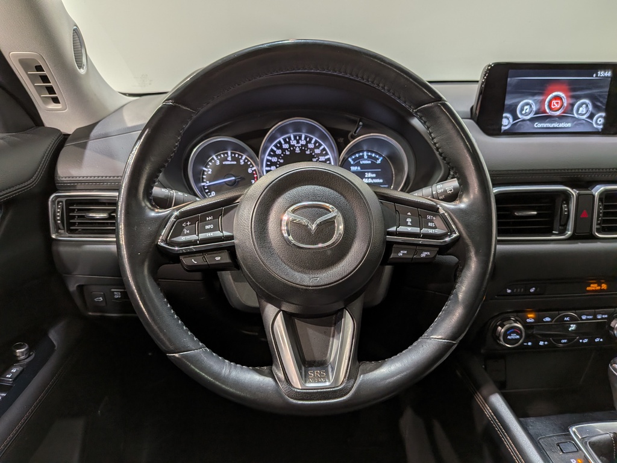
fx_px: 428
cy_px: 232
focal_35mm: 24
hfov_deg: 71.6
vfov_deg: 56.8
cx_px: 308
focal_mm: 4.53
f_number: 1.7
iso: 28
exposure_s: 1/138
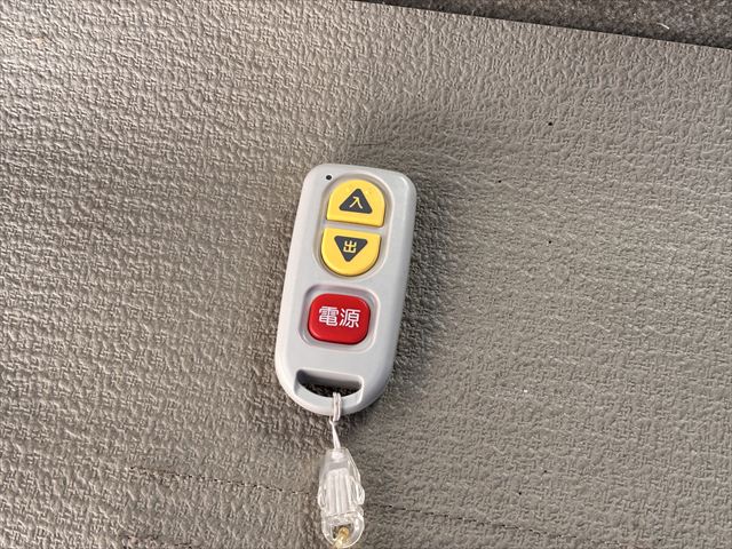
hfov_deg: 36.8
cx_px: 366
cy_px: 274
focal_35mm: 52
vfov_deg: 28.0
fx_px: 1100
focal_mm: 5.96
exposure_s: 1/121
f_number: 1.6
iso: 40
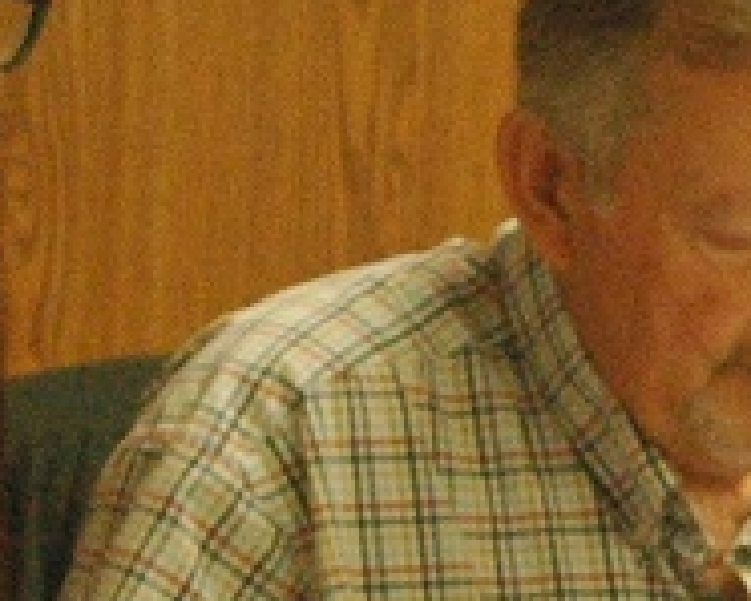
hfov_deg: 4.4
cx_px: 1377
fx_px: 9607
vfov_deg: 3.6
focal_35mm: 432
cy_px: 444
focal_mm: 38
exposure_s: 1/20
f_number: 5.6
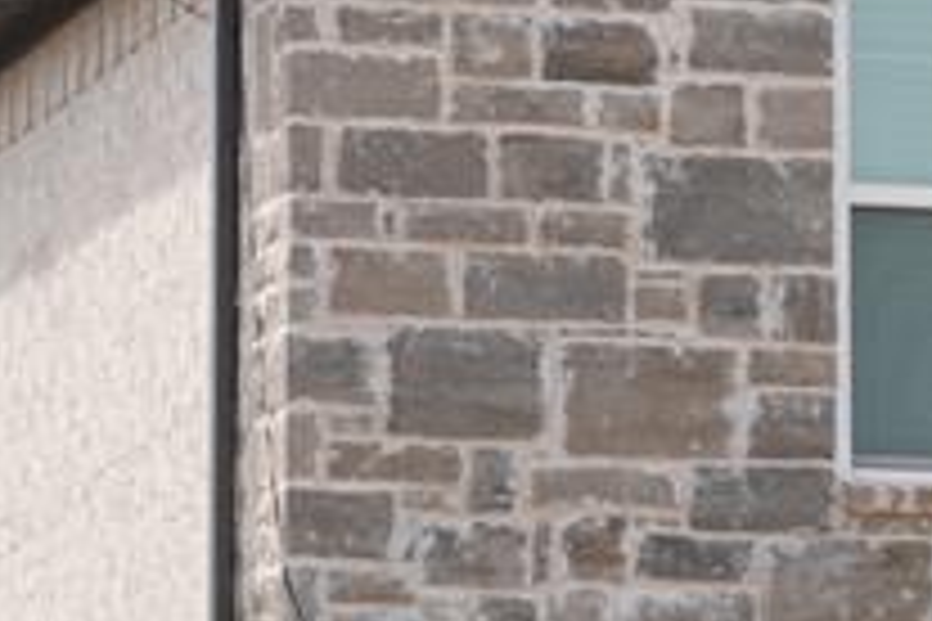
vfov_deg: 4.0
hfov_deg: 5.9
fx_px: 8957
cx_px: 1576
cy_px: 616
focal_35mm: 346
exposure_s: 1/160
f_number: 8
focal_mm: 70
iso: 100
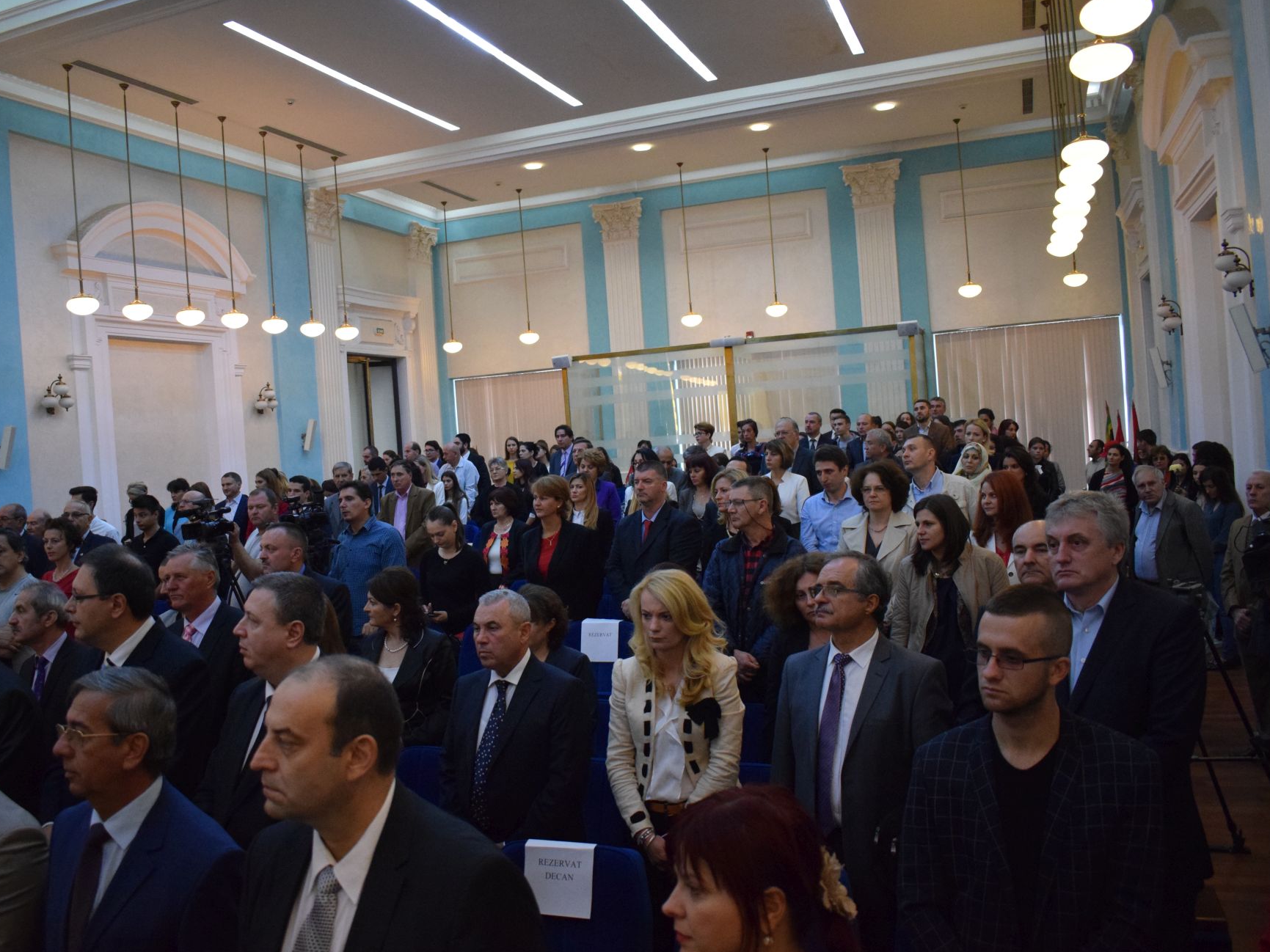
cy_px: 473
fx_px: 1101
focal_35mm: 30
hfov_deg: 59.7
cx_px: 547
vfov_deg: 46.8
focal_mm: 18
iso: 3200
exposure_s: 1/400
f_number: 3.5
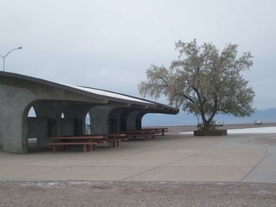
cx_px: 138
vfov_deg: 28.0
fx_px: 415
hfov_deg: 36.8
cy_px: 104
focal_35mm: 52
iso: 80
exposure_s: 1/250
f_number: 8.4
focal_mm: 8.7
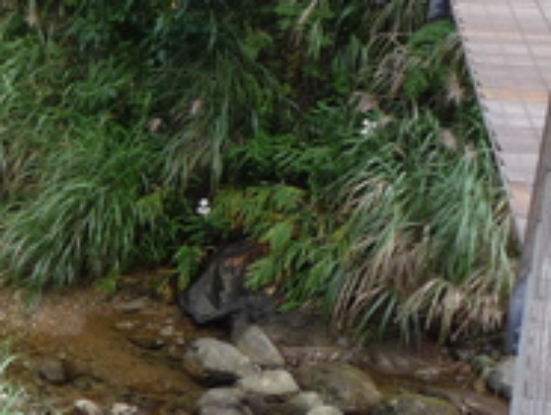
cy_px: 163
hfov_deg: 17.0
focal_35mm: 103
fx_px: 1642
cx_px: -311
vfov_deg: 14.4
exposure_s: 1/125
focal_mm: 5.2
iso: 100
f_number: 4
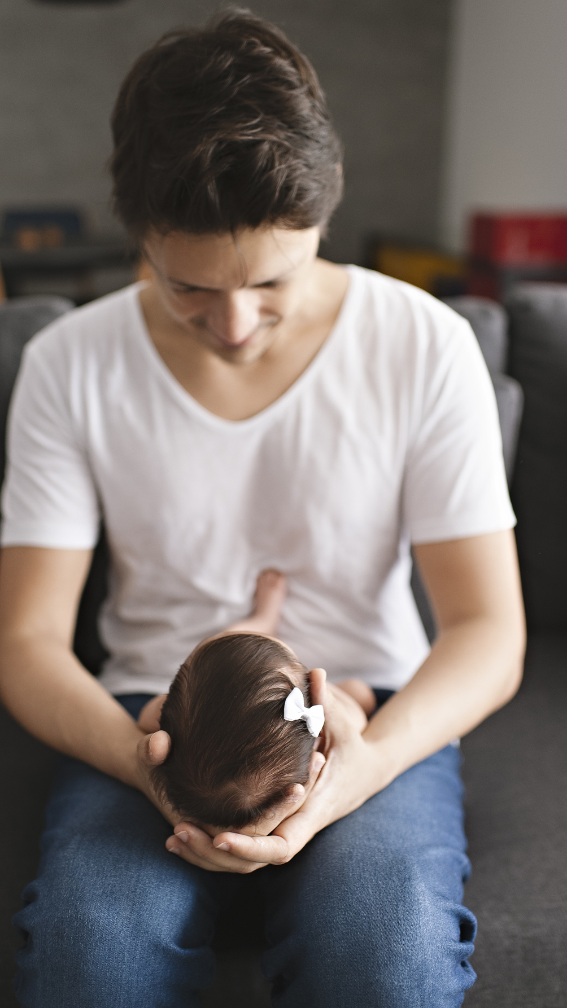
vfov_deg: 54.0
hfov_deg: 31.9
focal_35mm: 37
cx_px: 242
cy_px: 507
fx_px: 989
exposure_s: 1/125
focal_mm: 35
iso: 640
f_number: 2.2
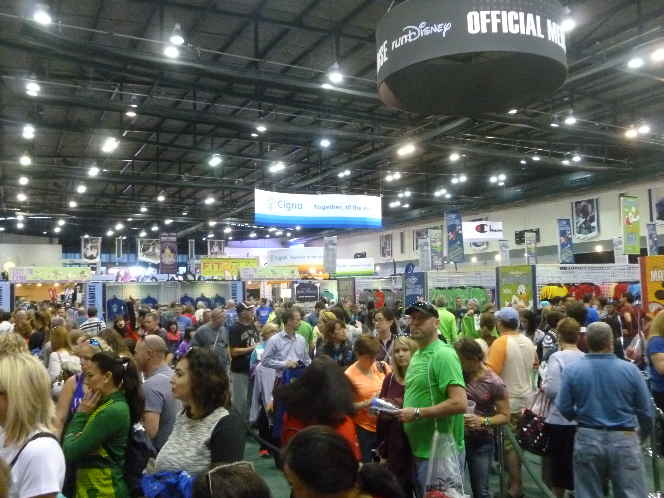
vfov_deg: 48.2
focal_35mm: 29
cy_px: 248
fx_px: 556
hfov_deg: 61.7
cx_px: 341
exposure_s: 1/15
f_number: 3.3
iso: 800
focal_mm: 5
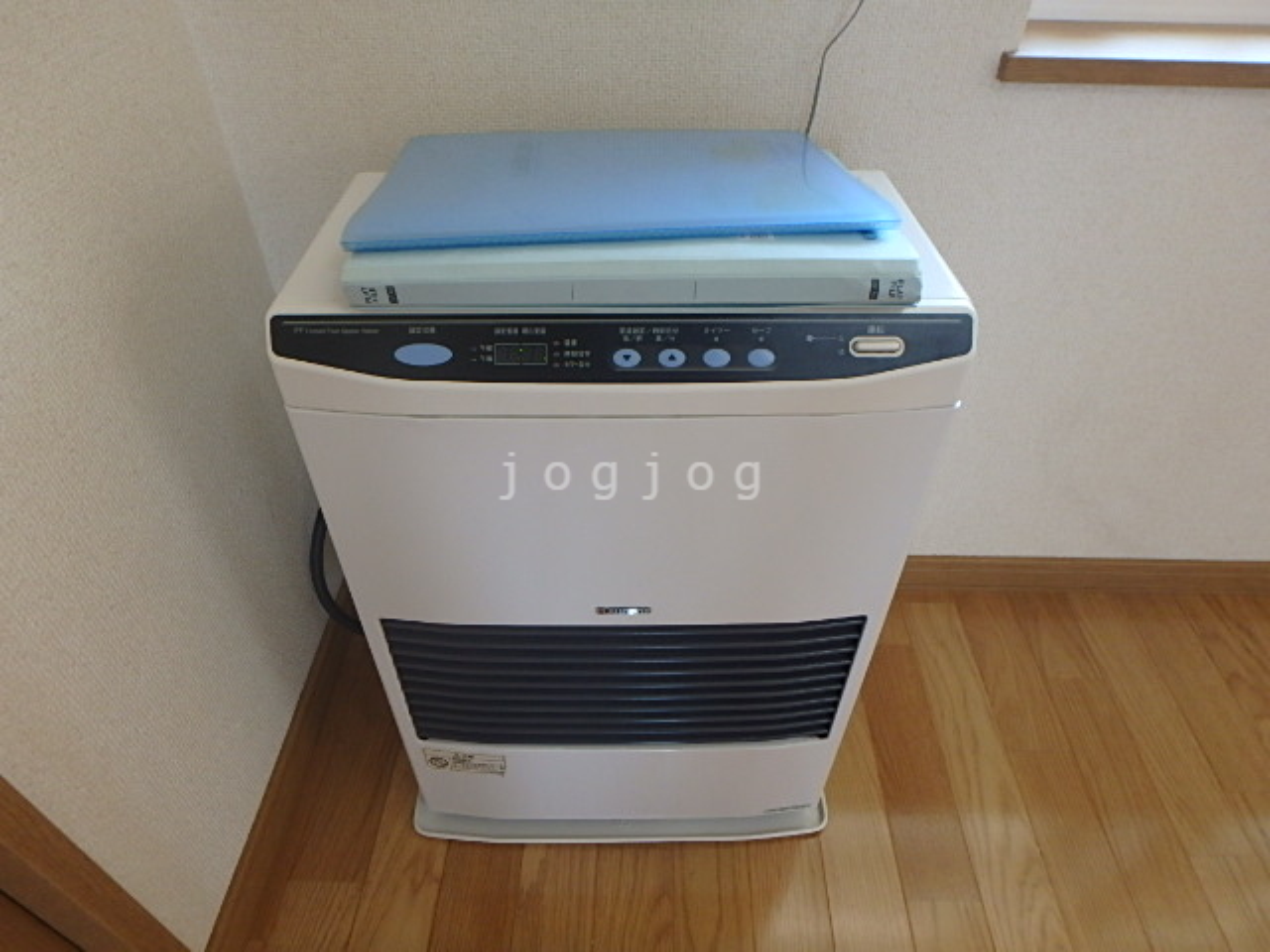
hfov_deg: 79.0
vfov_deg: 63.4
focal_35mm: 21
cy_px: 476
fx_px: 770
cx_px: 635
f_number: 3.5
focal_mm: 3.7
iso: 250
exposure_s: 1/30
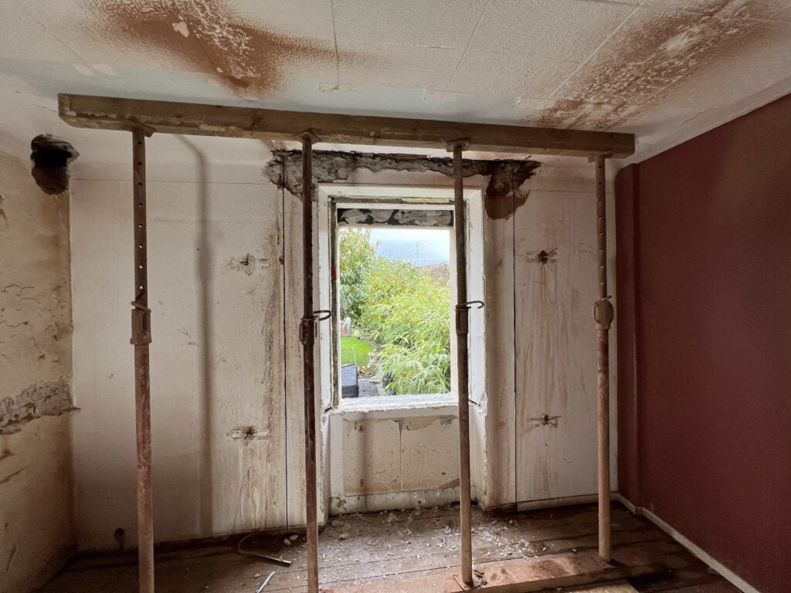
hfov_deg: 106.2
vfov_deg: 89.9
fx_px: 297
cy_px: 296
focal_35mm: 13
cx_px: 396
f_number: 1.8
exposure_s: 1/99
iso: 64
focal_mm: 1.57
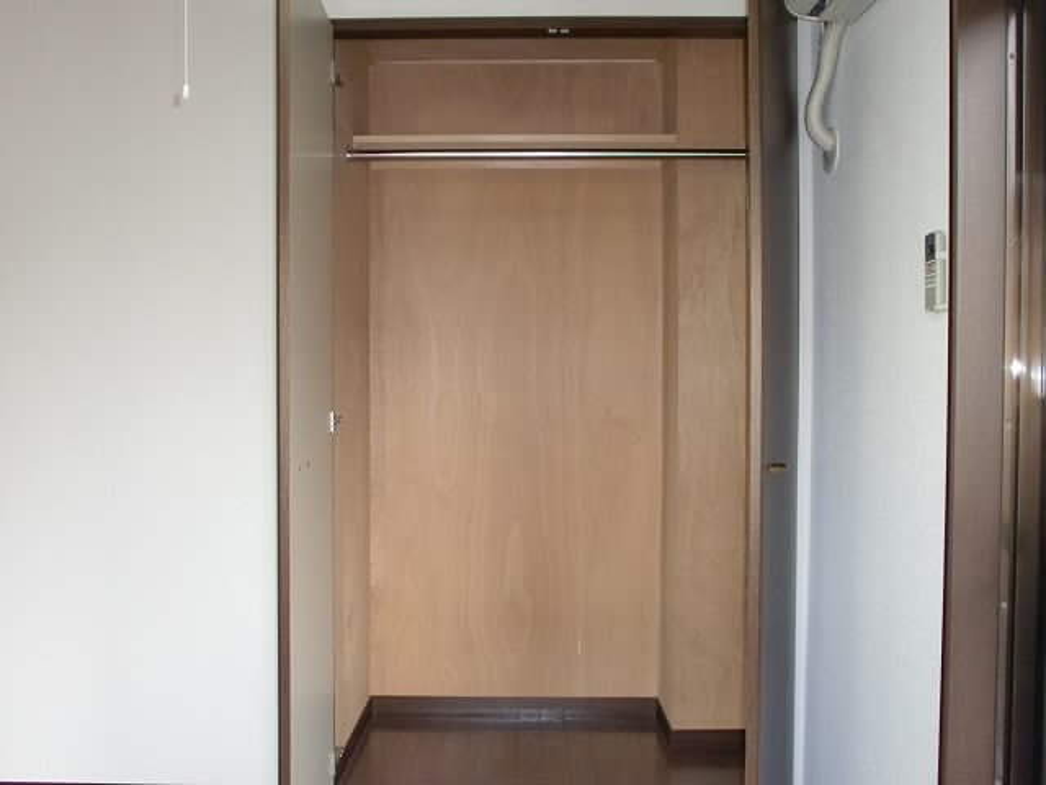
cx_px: 523
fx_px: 1027
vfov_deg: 41.8
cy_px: 392
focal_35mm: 34
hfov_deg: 54.0
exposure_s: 1/60
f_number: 2.8
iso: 200
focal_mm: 5.58
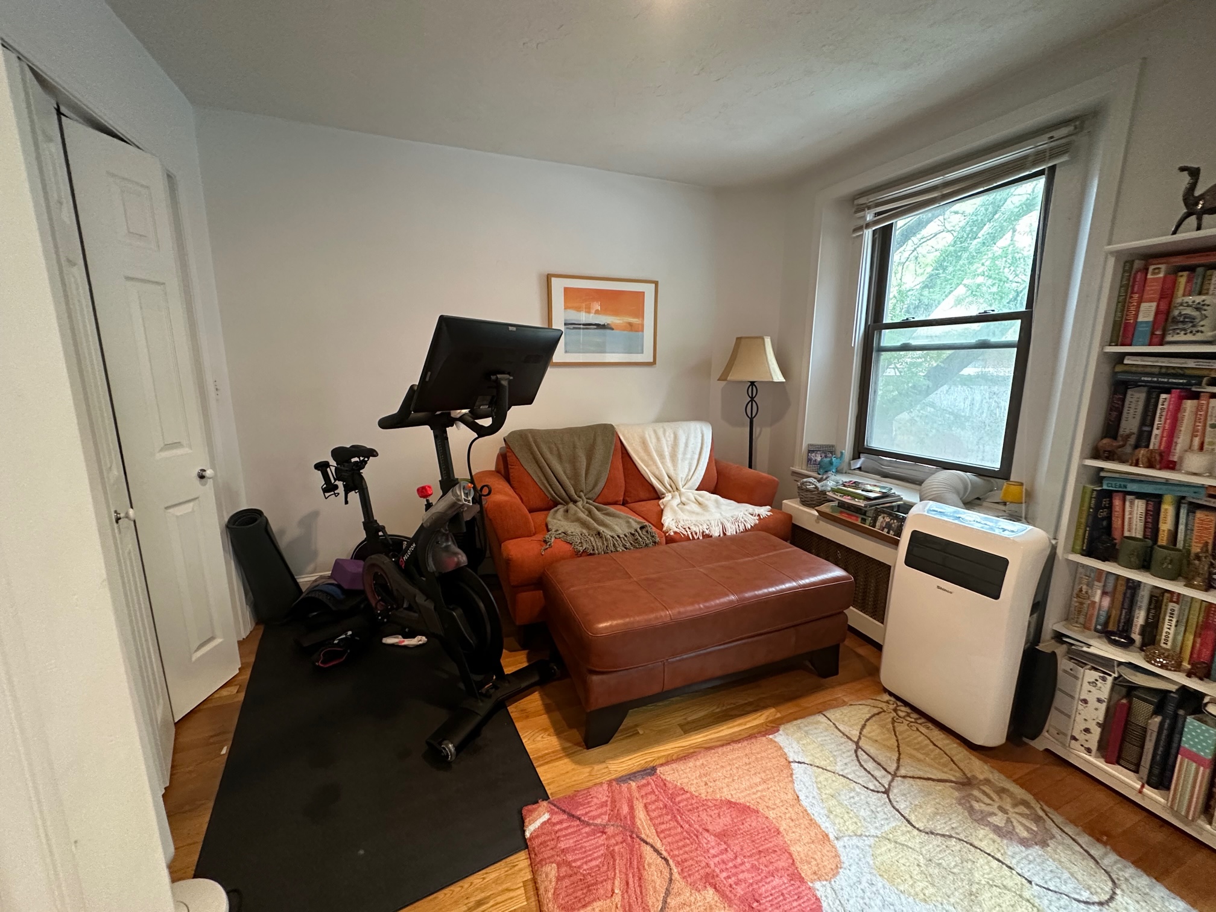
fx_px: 492
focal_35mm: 14
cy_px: 456
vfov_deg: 85.7
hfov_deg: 102.1
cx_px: 608
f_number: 2.2
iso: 500
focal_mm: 2.22
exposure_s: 1/60
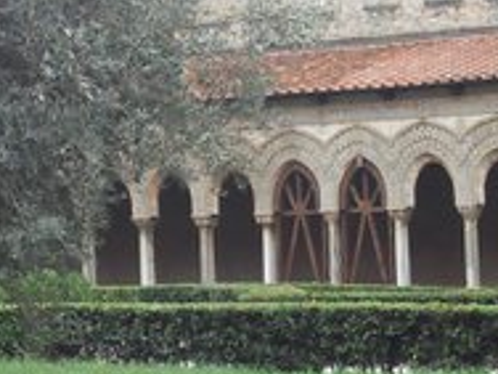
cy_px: 114
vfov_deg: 9.2
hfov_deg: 12.2
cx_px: 207
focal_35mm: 162
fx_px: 2331
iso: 100
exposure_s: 1/200
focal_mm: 6.2
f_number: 2.8
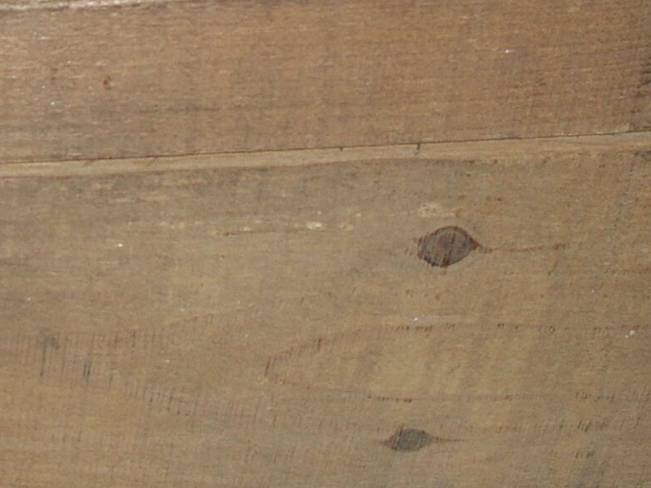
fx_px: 1937
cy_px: 98
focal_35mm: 103
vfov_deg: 14.3
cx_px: 152
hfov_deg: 18.9
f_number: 2.8
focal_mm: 5.8
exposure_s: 1/60.1
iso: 50
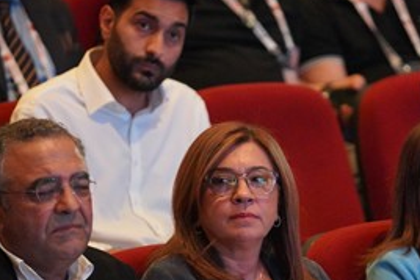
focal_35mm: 448
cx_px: 304
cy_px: 166
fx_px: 5229
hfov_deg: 4.6
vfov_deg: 3.1
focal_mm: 200
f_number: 2.8
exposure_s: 1/160
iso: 12800
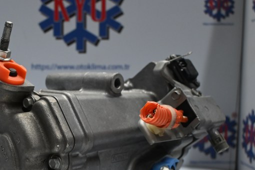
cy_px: 131
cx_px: 72
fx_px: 416
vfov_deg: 22.8
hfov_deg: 33.5
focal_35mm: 59
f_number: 4.2
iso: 1000
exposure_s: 1/125
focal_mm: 25
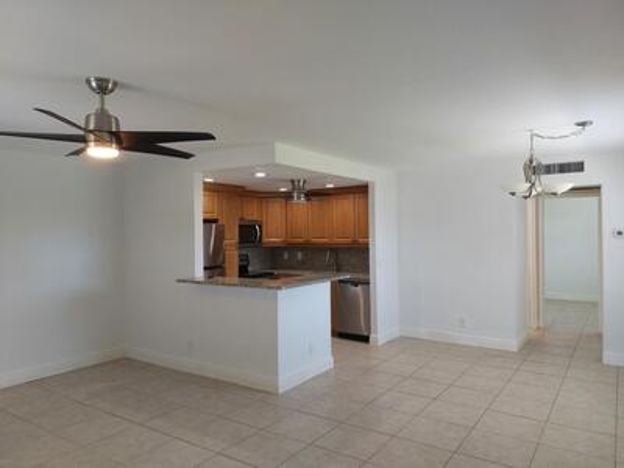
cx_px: 312
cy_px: 234
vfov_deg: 56.8
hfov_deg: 71.6
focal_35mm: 24
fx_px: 433
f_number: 1.8
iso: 125
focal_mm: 5.23
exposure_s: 1/120
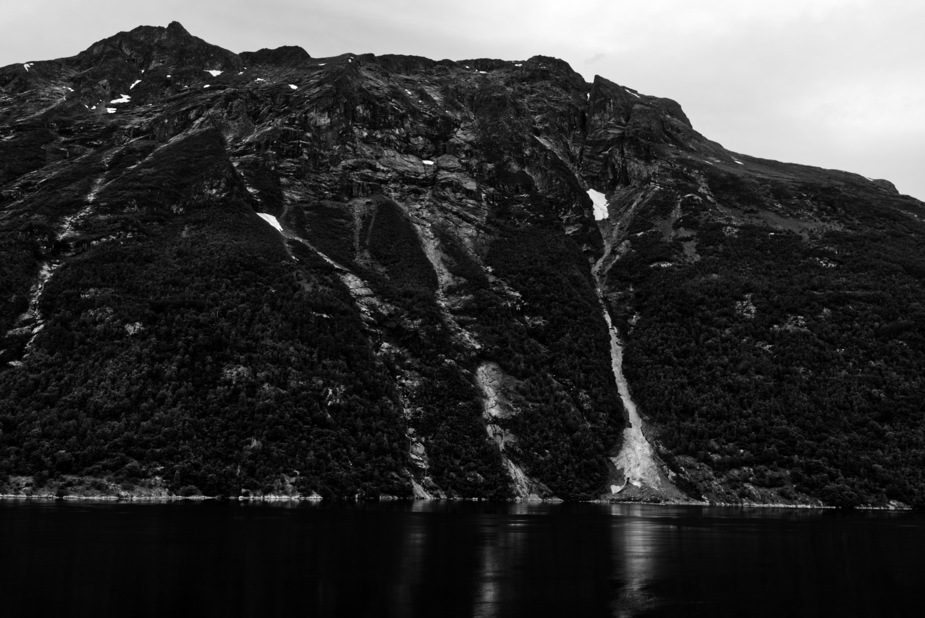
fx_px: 900
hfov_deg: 54.4
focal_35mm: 35
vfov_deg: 37.9
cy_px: 309
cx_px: 462
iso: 200
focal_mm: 23
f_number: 8
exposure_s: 1/250
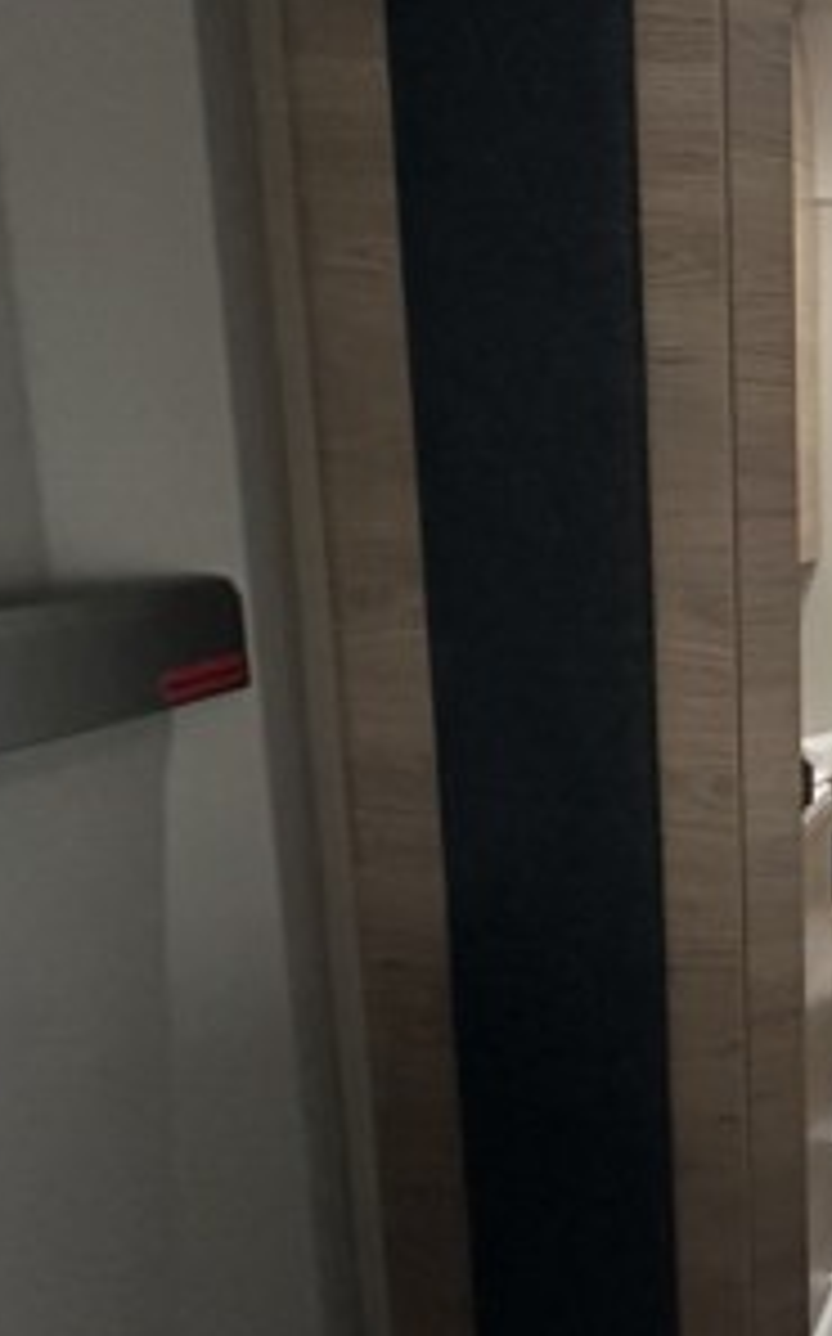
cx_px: 1079
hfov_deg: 30.8
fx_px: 1164
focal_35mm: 32
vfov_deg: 59.7
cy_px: 666
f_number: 2.2
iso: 1000
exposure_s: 1/60
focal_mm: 2.22
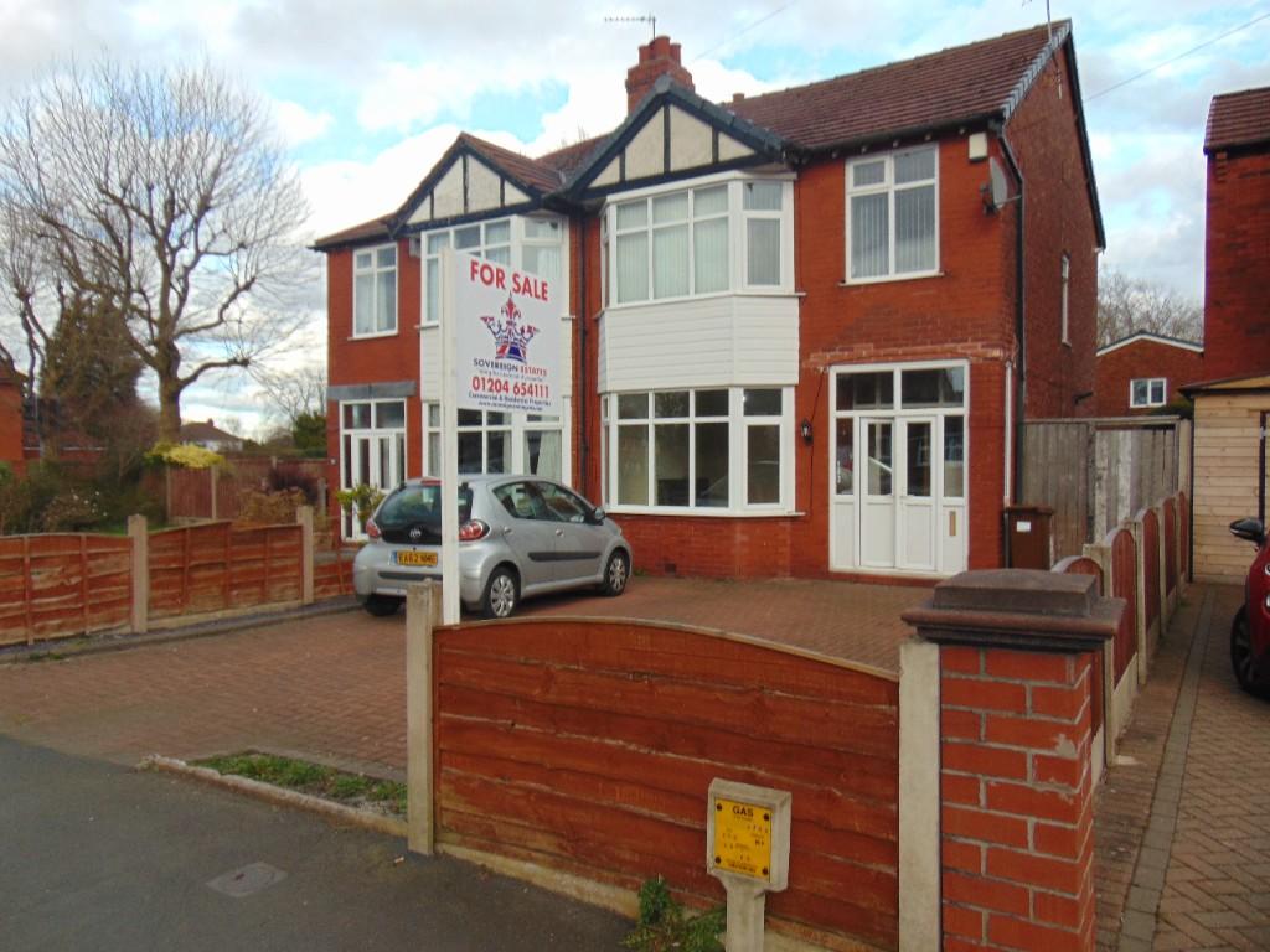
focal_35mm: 25
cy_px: 476
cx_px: 635
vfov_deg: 54.9
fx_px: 917
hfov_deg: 69.4
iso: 80
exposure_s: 1/320
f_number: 3
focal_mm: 4.5
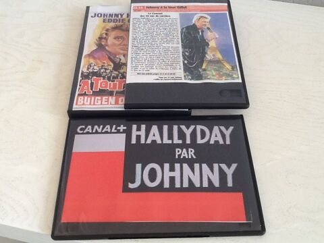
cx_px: 162
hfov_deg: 42.9
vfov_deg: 32.9
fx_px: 412
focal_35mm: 44
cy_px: 122
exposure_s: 1/30
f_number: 2.4
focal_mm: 2.03
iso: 40
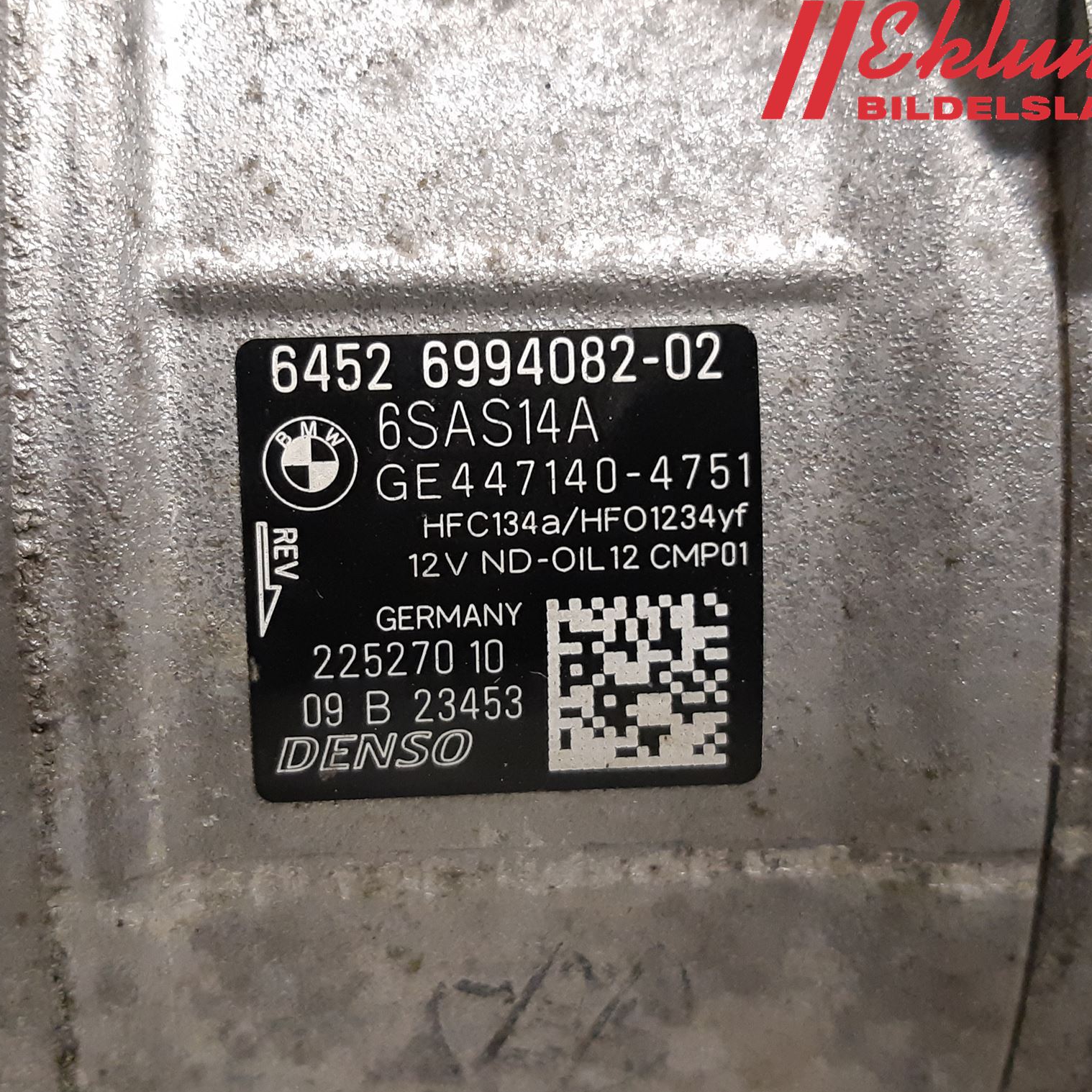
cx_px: 466
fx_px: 1106
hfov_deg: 52.3
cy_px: 550
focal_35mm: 31
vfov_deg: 52.5
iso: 320
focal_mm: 3.93
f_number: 1.7
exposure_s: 1/50
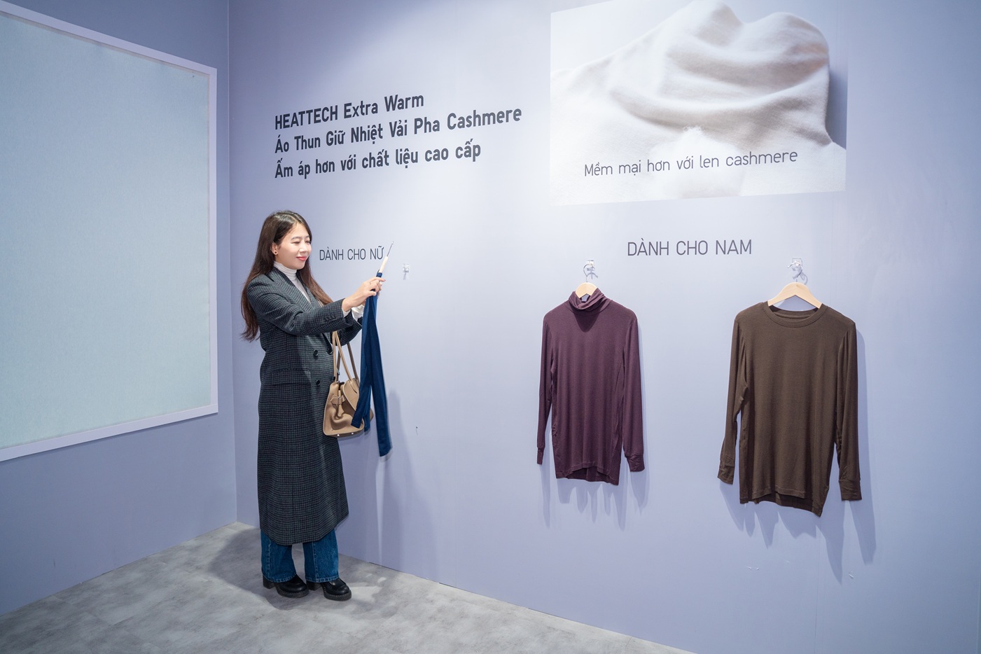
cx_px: 490
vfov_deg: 53.1
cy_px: 327
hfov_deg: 73.7
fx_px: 654
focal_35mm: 24
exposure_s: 1/100
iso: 1250
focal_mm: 24
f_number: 3.2
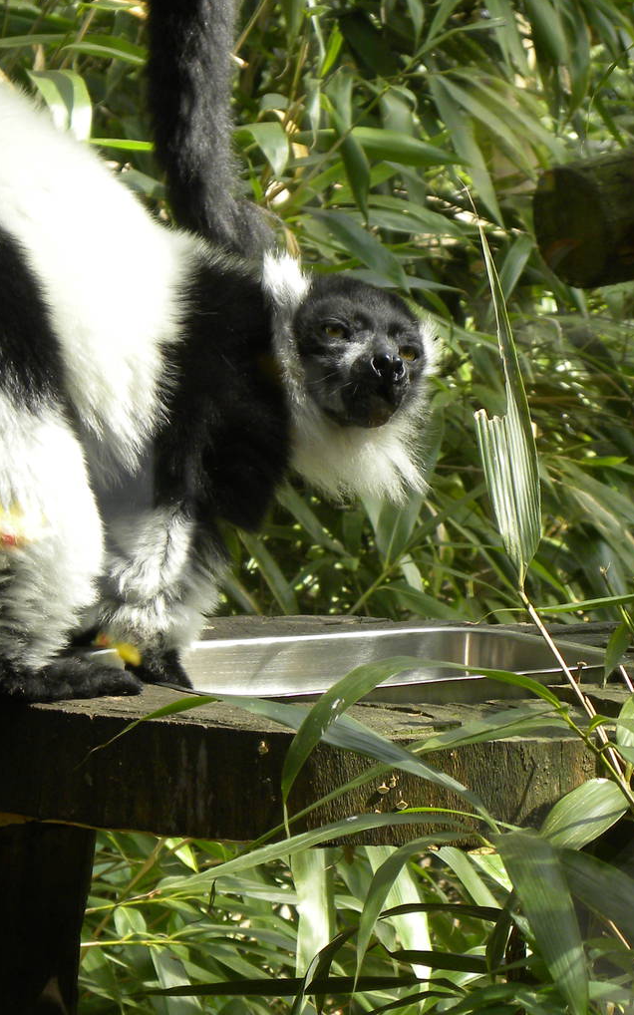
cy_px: 520
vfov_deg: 8.7
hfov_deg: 5.5
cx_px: 217
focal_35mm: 240
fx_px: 6637
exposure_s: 1/74.3
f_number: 4.5
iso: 93
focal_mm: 25.7
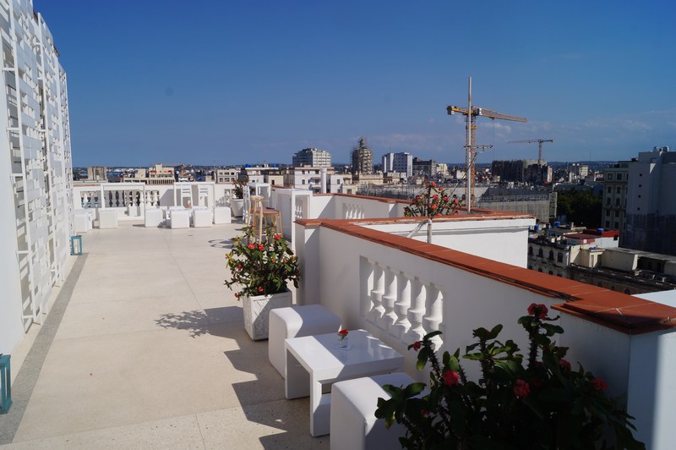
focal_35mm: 27
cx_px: 338
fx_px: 507
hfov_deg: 67.4
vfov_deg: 47.9
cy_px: 225
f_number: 13
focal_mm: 18
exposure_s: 1/320
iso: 100
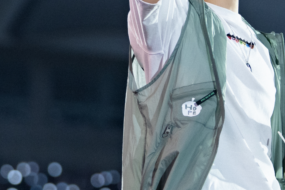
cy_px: 4
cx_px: 216
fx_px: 2905
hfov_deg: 5.6
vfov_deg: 3.7
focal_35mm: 367
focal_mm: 101
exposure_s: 1/800
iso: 2500
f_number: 2.8
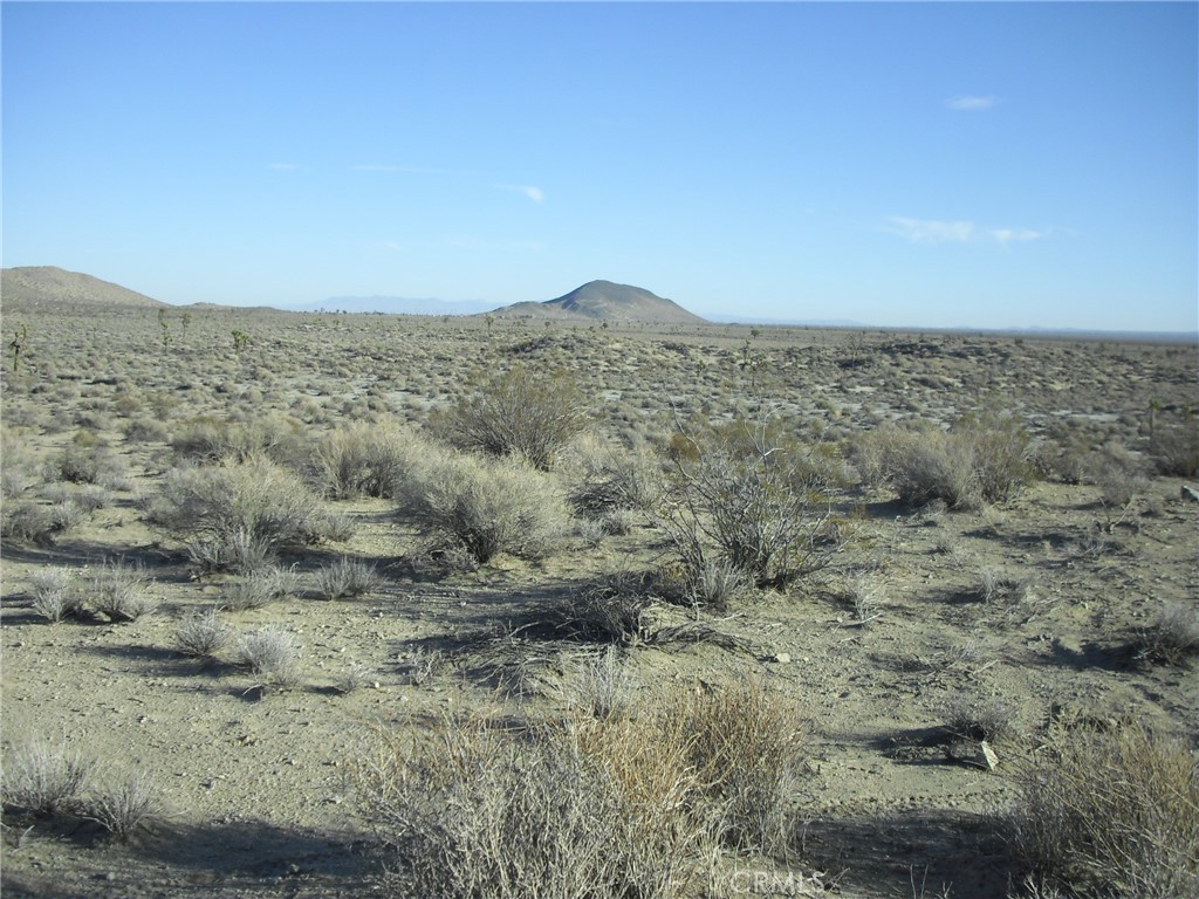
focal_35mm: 38
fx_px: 1316
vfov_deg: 37.7
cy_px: 450
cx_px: 600
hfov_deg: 49.0
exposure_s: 1/160
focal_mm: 6.2
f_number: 8
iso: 100
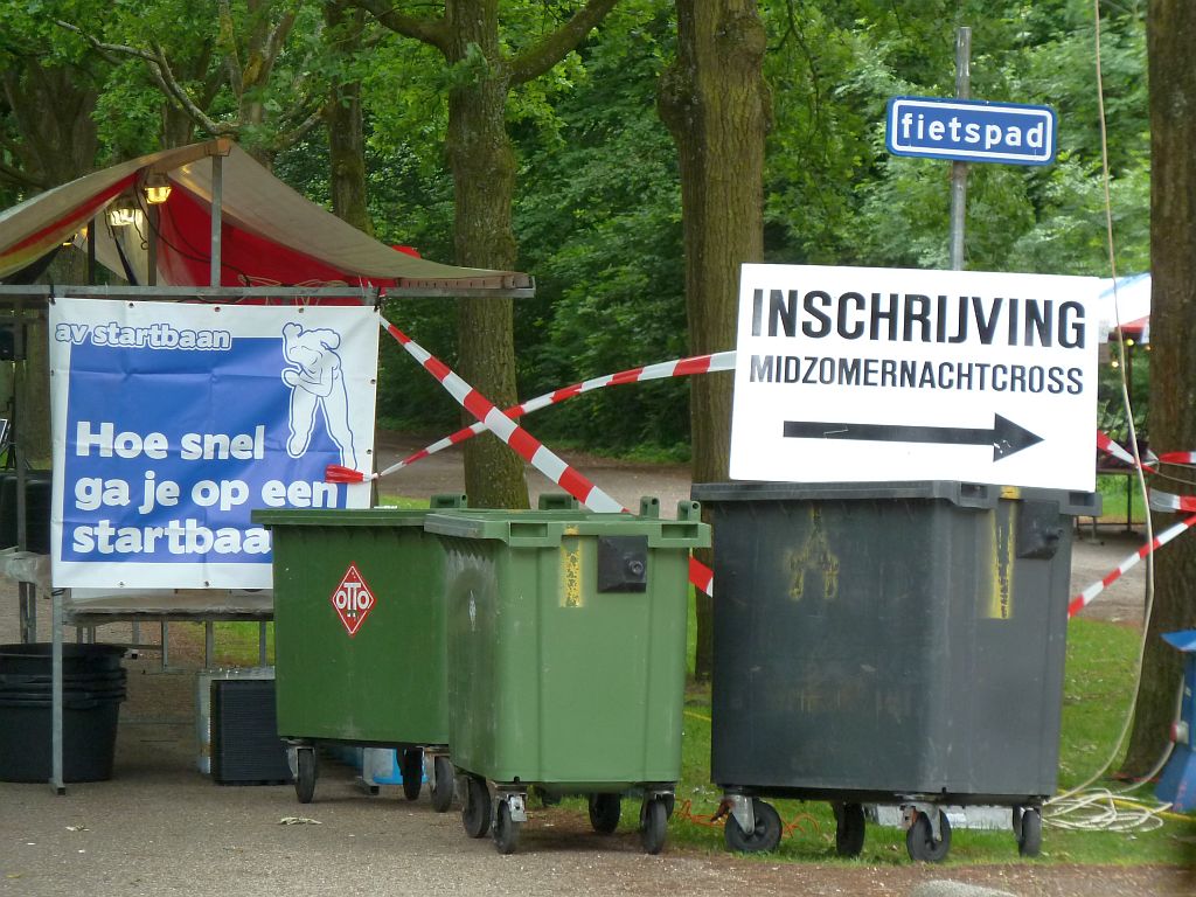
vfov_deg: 8.2
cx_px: 598
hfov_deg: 10.9
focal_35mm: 182
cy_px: 448
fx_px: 6288
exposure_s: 1/60
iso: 200
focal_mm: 29.9
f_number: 4.5
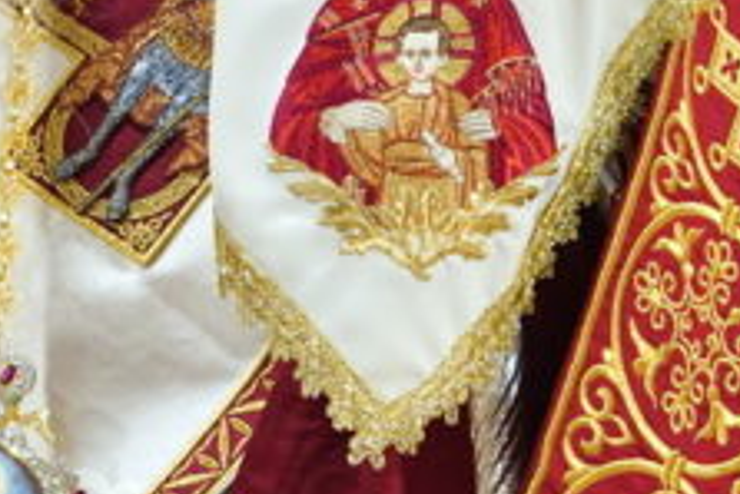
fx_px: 5593
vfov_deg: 5.0
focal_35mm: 272
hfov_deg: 7.5
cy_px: -283
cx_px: -119
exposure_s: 1/200
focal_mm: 59.2
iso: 1250
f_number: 3.2
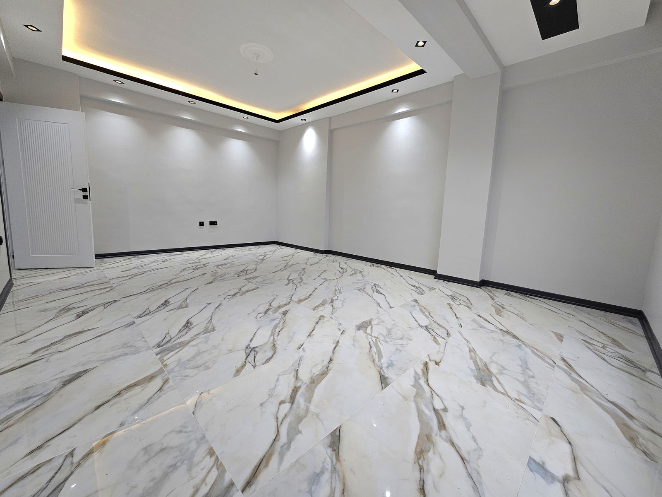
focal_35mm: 13
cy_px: 248
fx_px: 249
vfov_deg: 89.9
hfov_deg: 106.2
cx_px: 331
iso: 64
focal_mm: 2.2
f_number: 2.2
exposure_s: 1/50.3
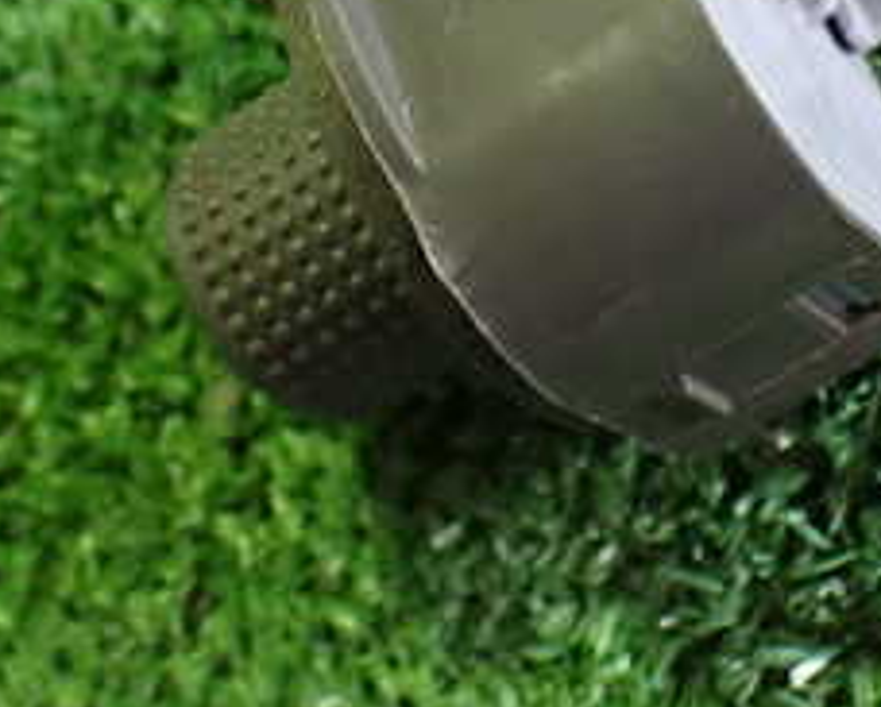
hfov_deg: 24.5
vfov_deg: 19.3
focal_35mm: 77
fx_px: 2010
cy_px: -23
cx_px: 645
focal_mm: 5.4
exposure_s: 1/50
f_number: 2.3
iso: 800
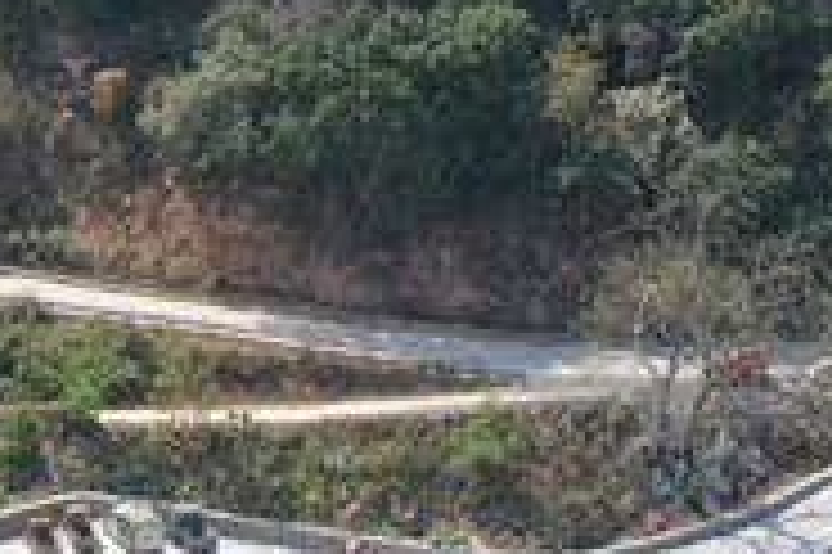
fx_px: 2794
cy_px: 962
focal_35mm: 121
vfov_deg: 10.7
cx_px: -157
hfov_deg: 16.3
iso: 100
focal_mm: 10.26
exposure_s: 1/120
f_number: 8
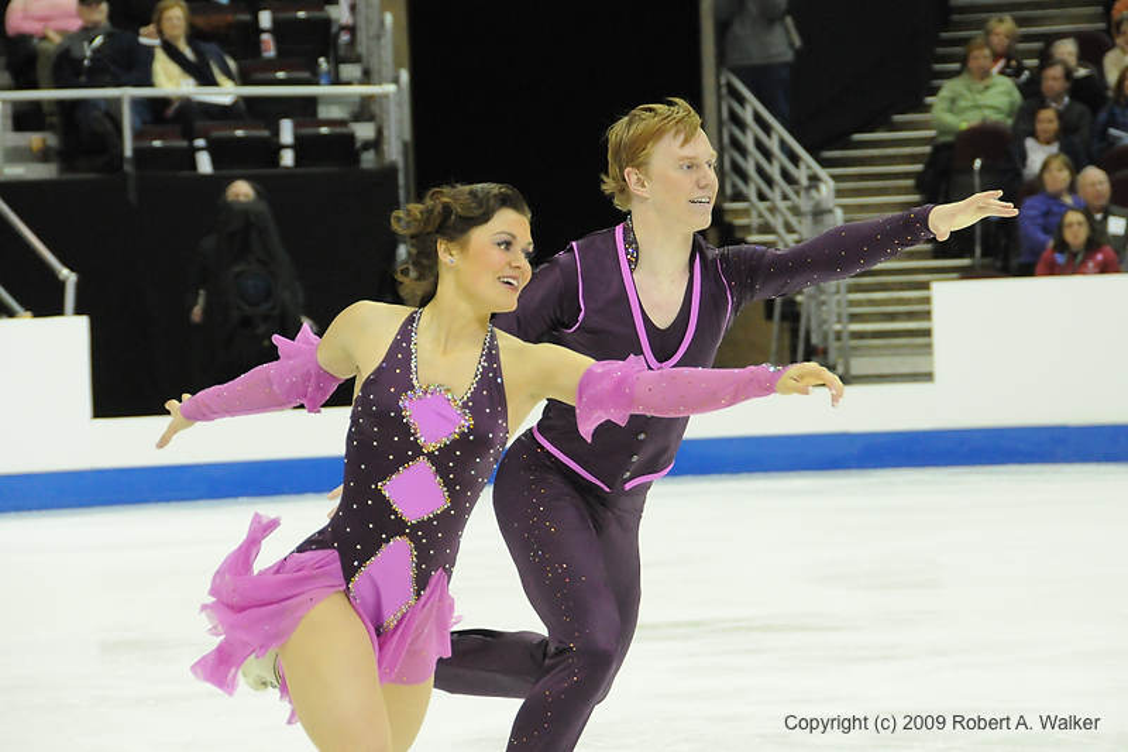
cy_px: 376
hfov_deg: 12.2
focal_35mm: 168
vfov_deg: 8.2
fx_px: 5263
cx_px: 564
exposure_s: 1/500
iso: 3200
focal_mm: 112
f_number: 5.6
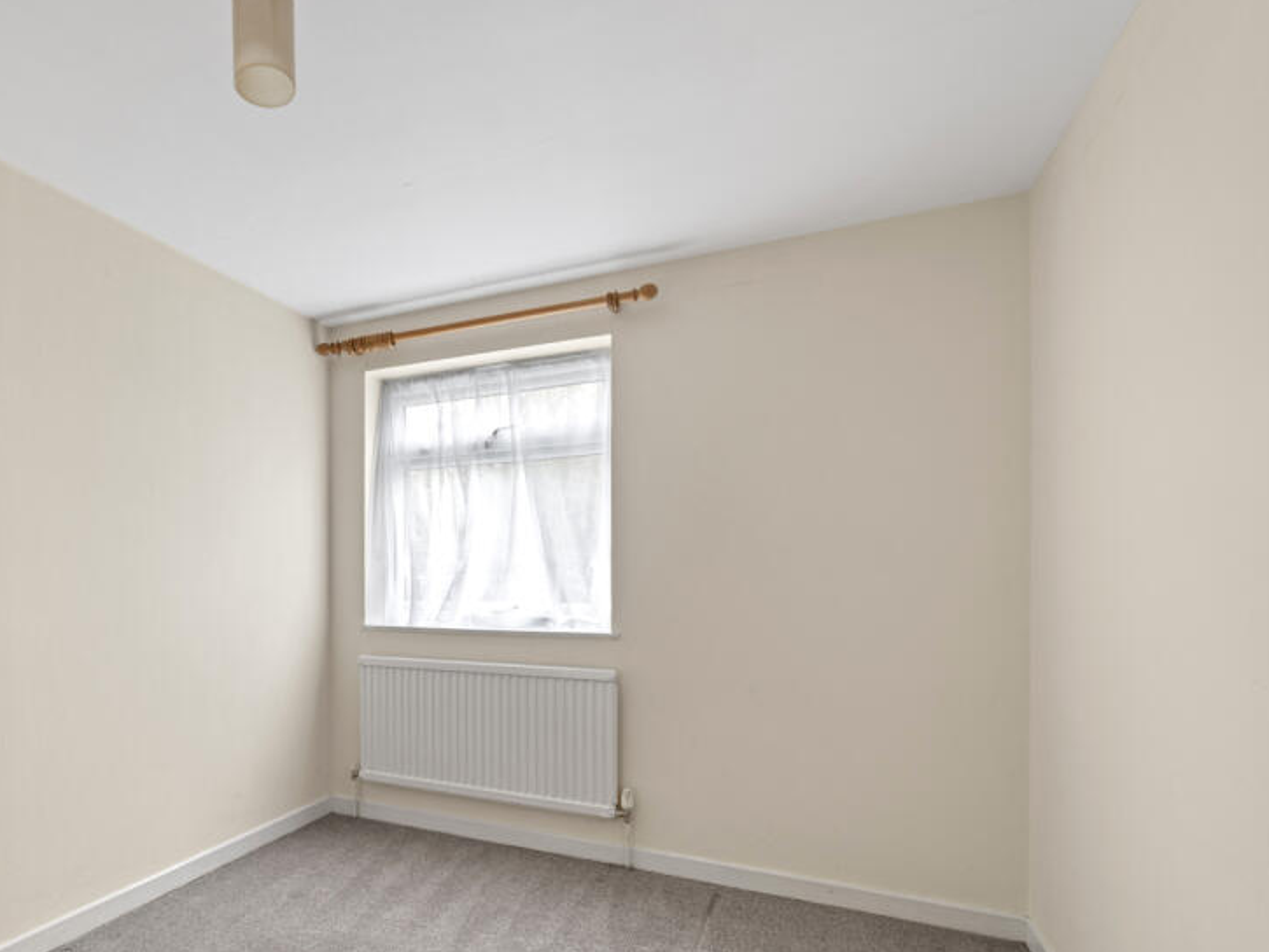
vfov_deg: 68.0
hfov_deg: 81.9
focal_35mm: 19
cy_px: 575
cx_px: 427
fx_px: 697
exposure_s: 5
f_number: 16
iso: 200
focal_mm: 14
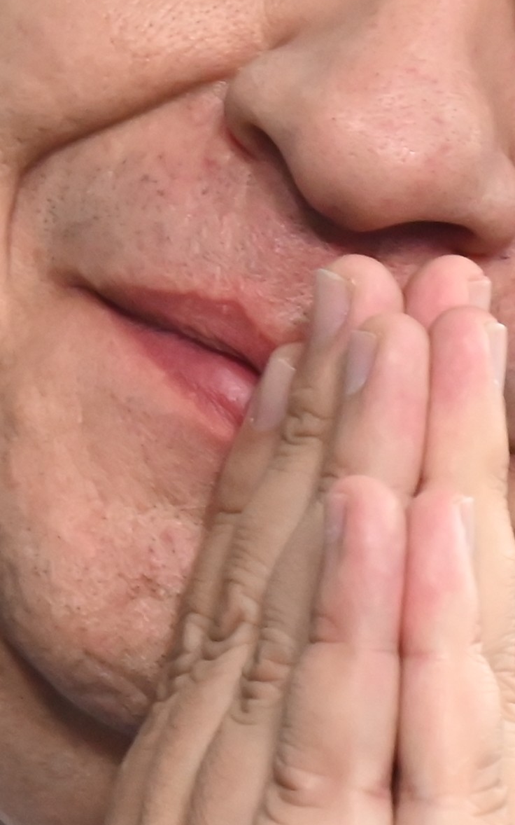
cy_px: 421
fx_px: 21631
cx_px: 78
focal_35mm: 963
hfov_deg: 1.4
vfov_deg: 2.2
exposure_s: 1/160
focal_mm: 185
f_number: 6.3
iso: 3200
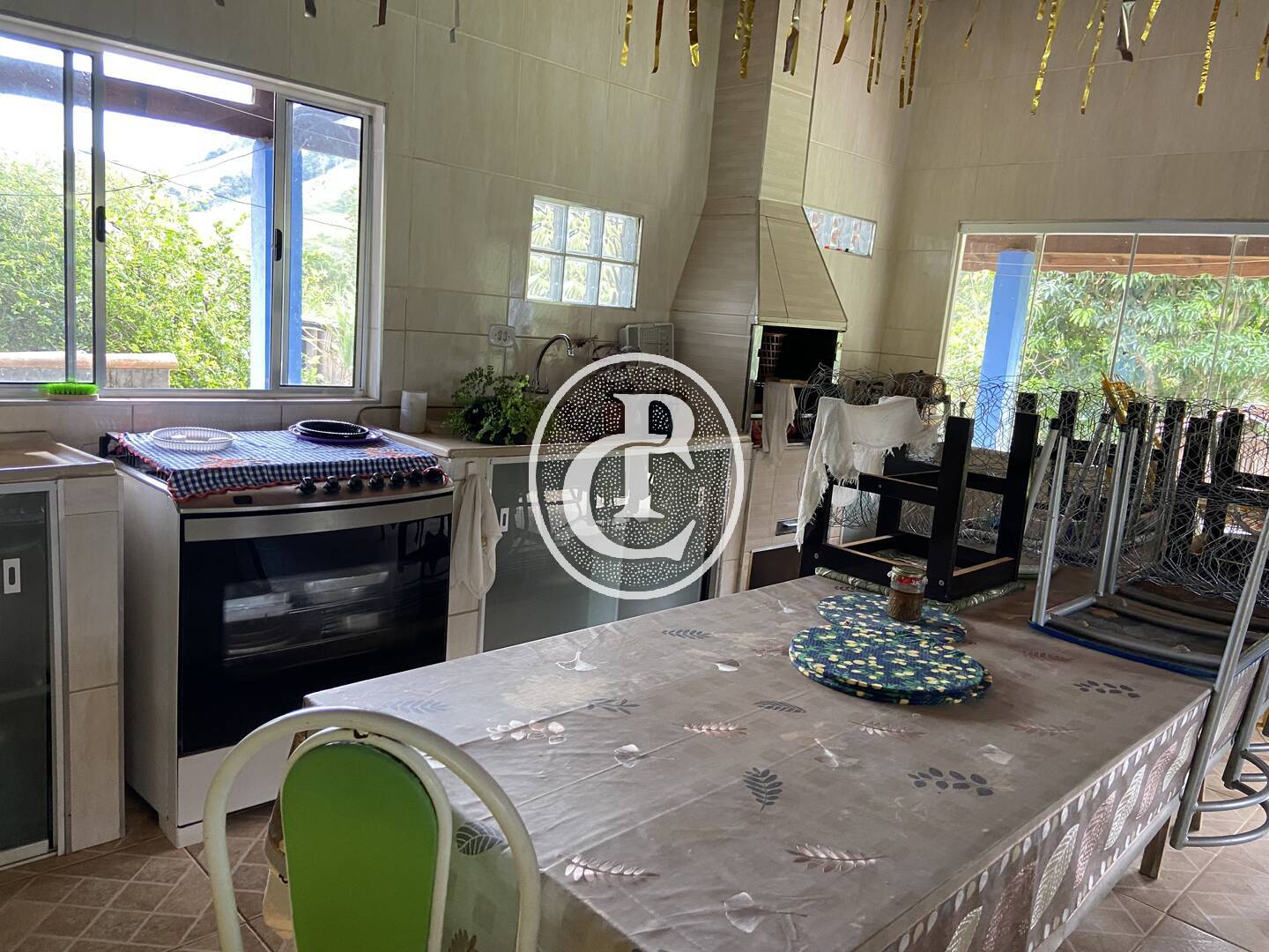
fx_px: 953
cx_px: 634
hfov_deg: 67.3
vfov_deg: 53.1
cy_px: 476
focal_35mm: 26
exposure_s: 1/60
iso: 160
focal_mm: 4.25
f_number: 1.8
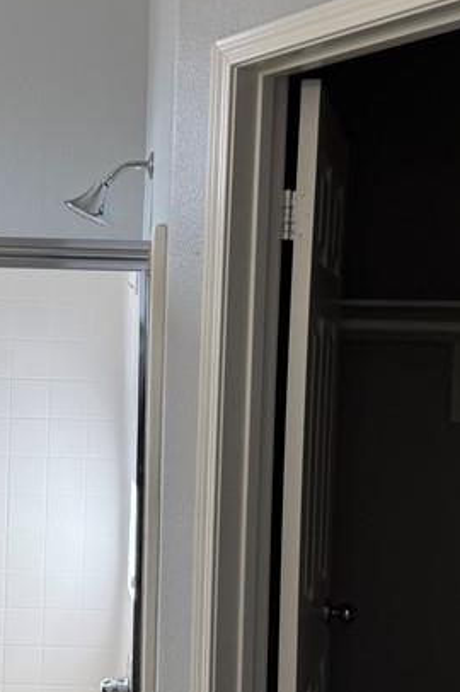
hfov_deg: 21.1
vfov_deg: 31.7
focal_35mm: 63
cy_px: 445
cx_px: 46
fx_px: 1209
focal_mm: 6.76
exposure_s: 1/385
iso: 80
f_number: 1.78
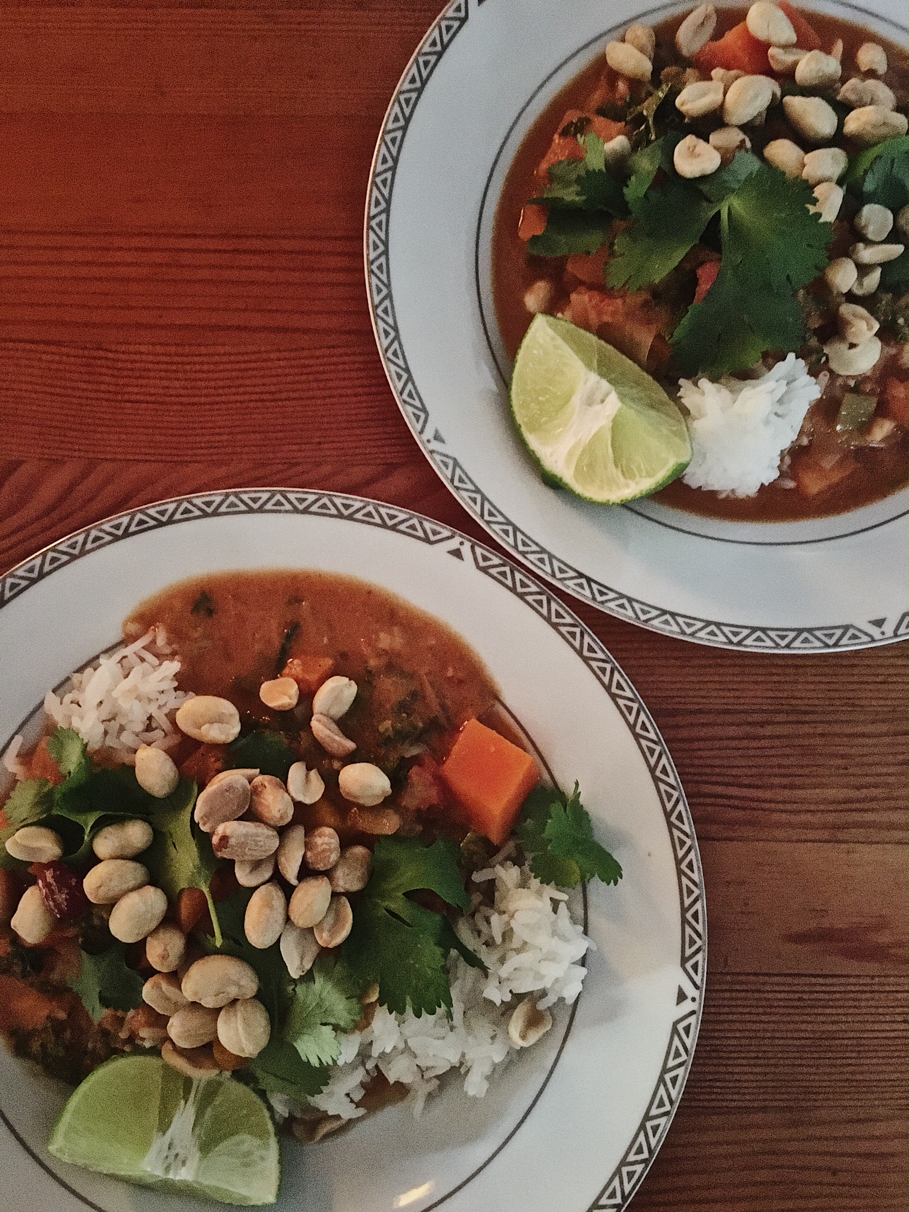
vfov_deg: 61.7
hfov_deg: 48.2
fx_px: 1015
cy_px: 606
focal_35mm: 29
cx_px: 454
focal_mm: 4.15
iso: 640
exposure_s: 1/15
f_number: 2.2
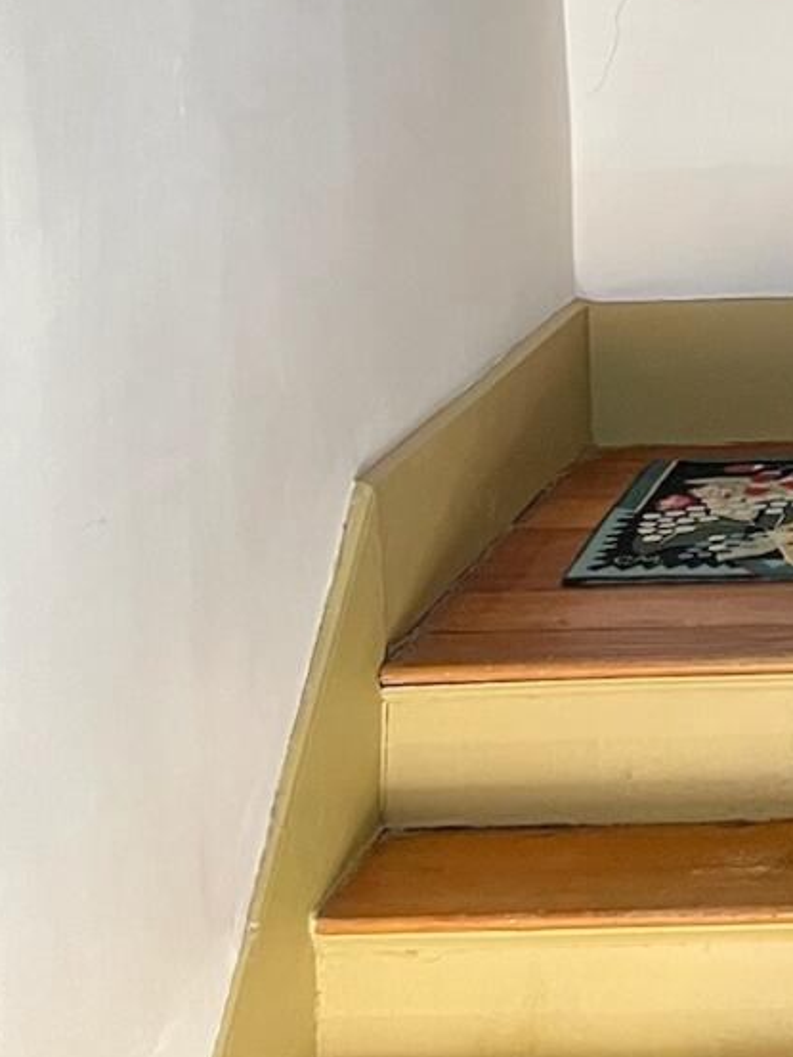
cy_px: -260
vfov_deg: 19.5
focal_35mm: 94
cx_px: 1424
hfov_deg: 14.0
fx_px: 2870
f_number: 1.6
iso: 320
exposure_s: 1/60
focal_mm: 4.2
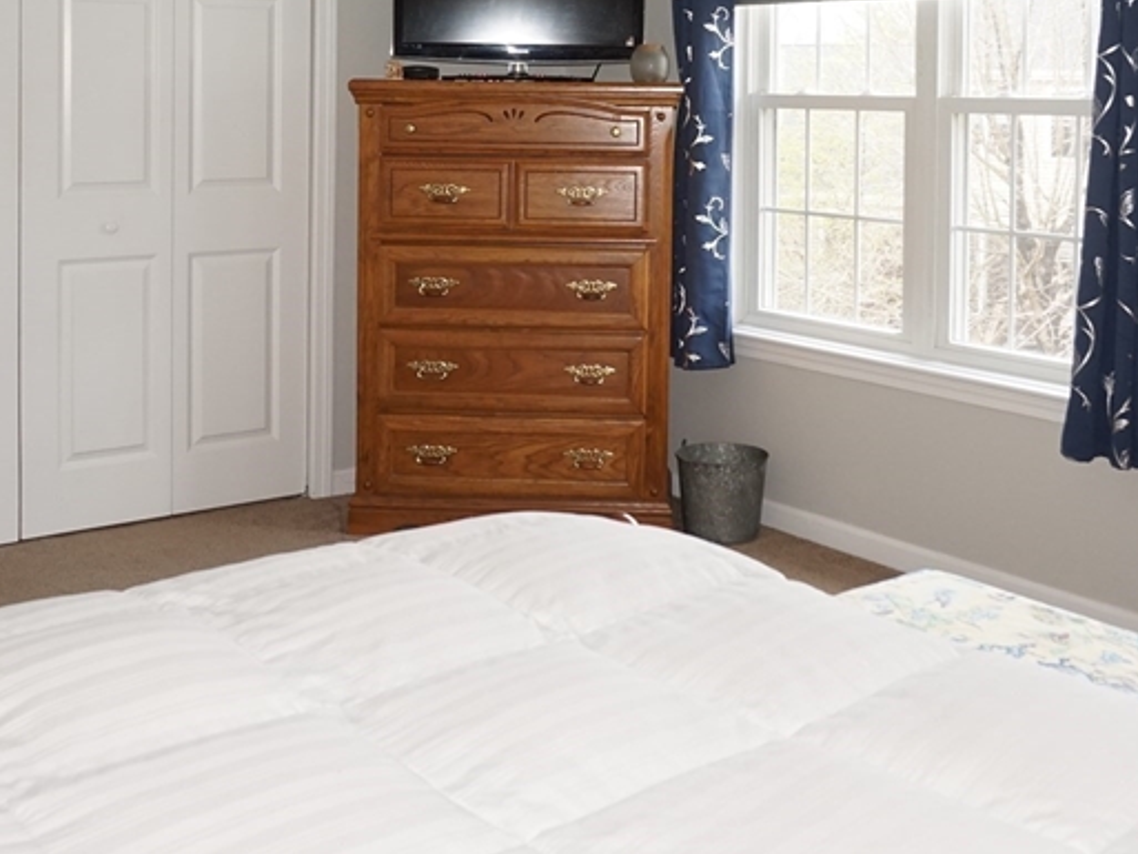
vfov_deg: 30.4
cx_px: 603
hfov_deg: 41.2
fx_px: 1513
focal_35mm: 46
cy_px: 123
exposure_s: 1/160
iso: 500
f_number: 4
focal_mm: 16
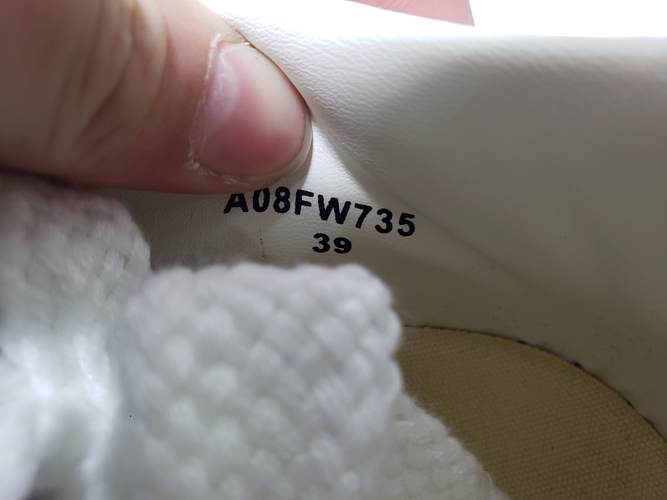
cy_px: 250
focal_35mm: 26
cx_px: 334
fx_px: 501
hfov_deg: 67.3
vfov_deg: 53.1
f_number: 2.4
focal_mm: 4.3
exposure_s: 1/50
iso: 80
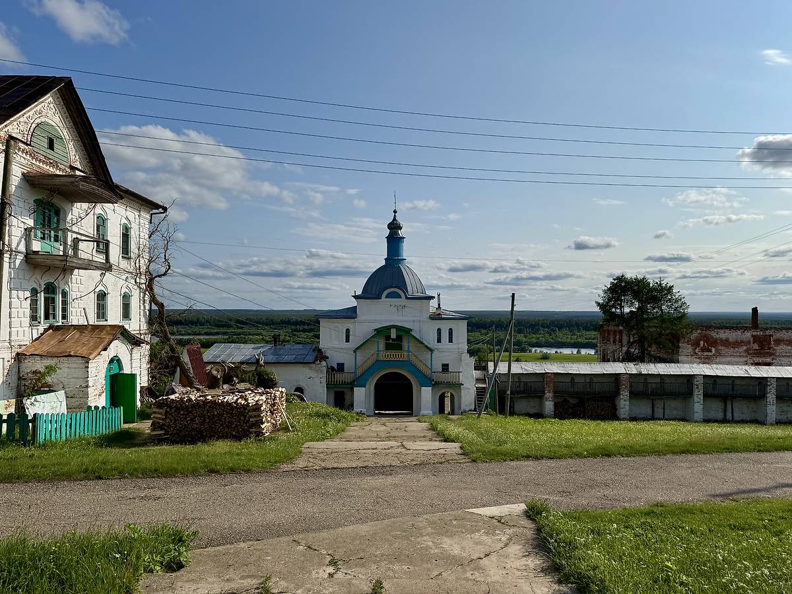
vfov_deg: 56.8
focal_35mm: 24
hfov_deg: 71.6
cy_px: 297
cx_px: 396
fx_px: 549
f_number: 1.78
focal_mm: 6.76
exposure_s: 1/10417
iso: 80
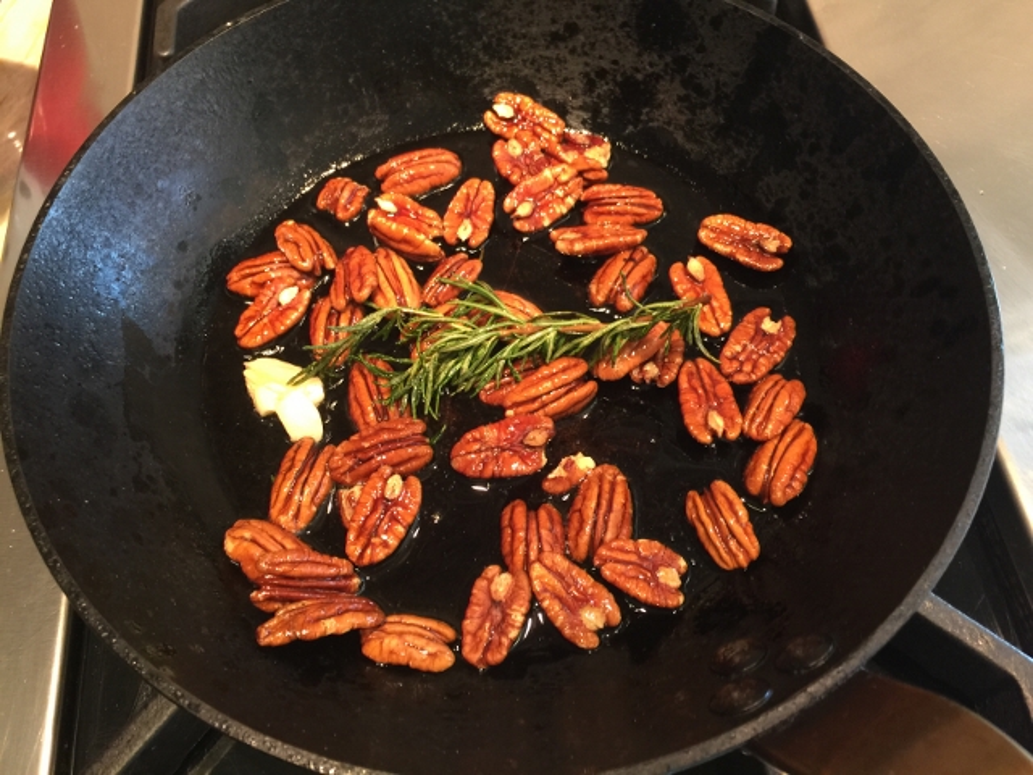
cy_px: 388
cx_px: 516
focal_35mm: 29
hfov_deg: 61.7
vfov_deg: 48.2
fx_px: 865
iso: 64
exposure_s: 1/15
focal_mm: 4.15
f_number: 2.2
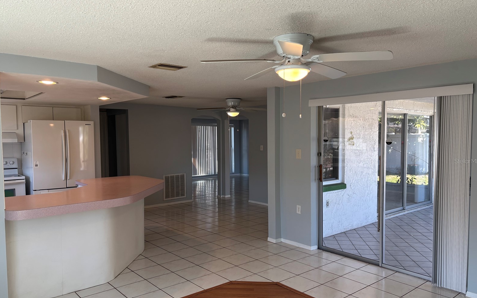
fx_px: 364
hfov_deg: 66.5
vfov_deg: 44.5
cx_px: 241
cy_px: 161
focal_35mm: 28
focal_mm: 5.96
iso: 80
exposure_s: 1/120
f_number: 1.6
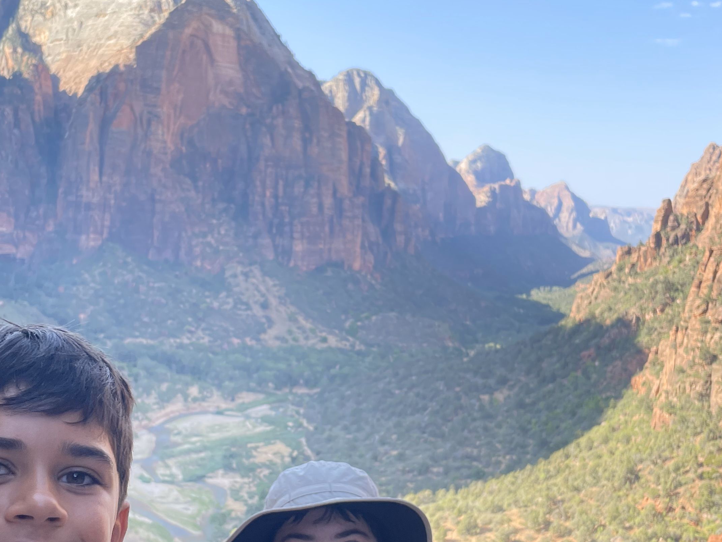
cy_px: 354
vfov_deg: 29.5
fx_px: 1022
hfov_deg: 38.8
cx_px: 313
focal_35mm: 49
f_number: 1.6
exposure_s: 1/383
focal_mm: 4.2
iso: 32
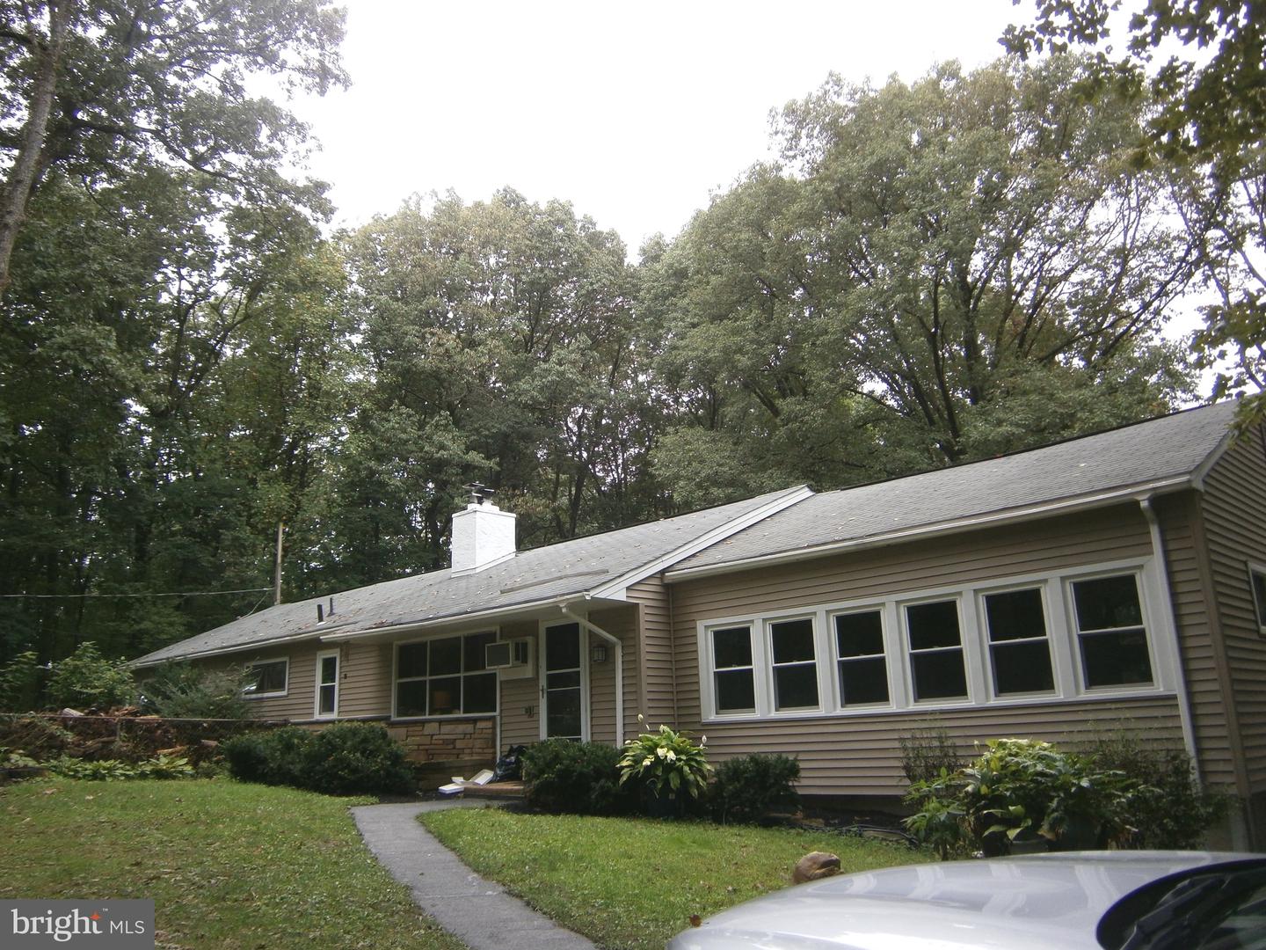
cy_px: 475
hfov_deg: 67.3
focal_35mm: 26
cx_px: 633
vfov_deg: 53.1
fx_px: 951
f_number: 2.8
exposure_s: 1/200
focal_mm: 4.7
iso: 80
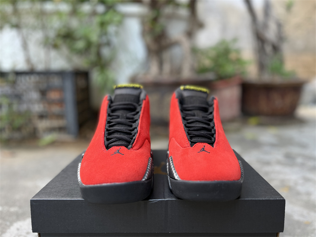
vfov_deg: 53.1
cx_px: 158
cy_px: 118
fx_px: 237
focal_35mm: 26
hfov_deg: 67.3
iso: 50
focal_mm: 5.1
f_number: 1.6
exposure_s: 1/122
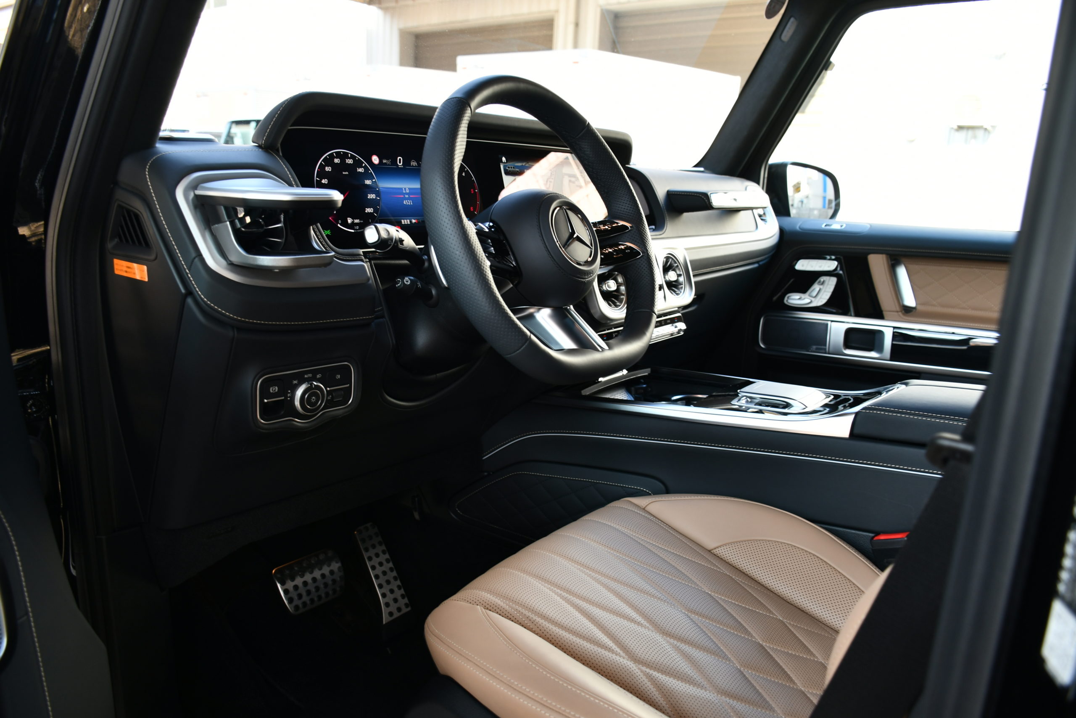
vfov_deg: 47.9
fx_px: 807
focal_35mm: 27
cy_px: 359
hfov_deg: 67.4
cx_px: 538
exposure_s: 1/30
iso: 160
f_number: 3.5
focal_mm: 18
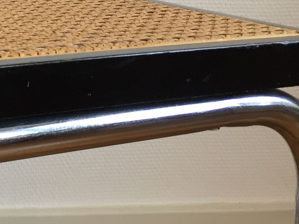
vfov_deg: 15.0
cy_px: 40
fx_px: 846
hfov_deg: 18.9
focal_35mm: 98
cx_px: -66
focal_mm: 4.15
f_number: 2.2
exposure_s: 1/33
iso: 32
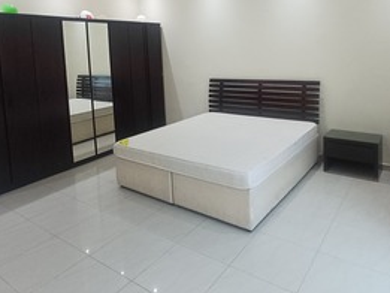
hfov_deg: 63.4
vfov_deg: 48.4
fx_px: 316
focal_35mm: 28
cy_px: 84
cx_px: 204
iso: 160
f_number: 2.2
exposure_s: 1/50
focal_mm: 1.64
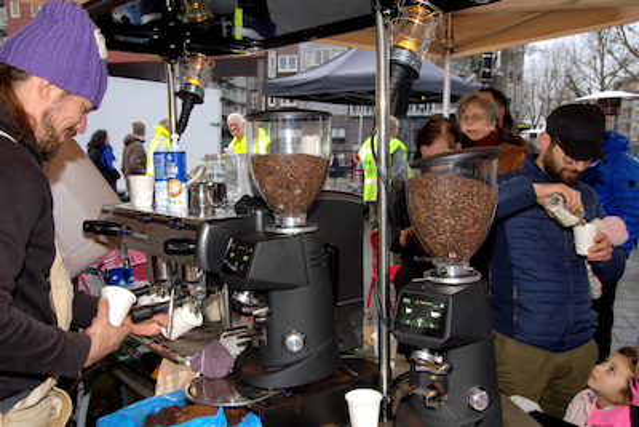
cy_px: 214
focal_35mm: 35
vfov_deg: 37.9
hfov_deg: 54.4
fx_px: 621
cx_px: 320
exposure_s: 1/100
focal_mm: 35
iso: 1000
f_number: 10
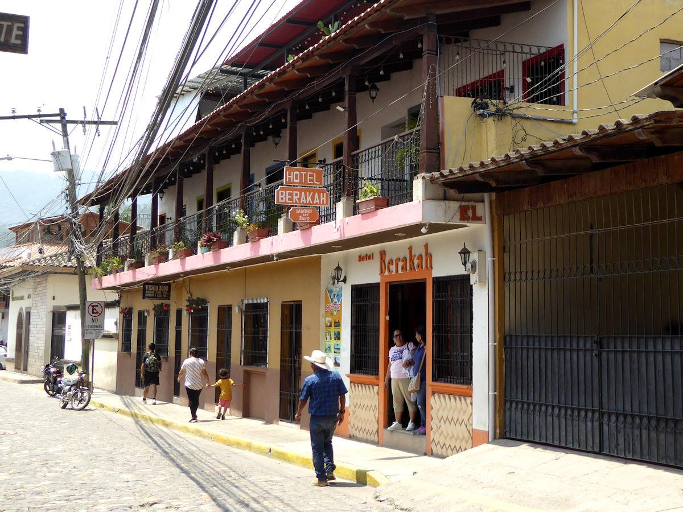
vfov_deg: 40.7
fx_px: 691
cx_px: 342
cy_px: 256
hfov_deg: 52.6
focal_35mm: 35
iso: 100
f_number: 3.7
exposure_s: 1/400
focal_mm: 6.3
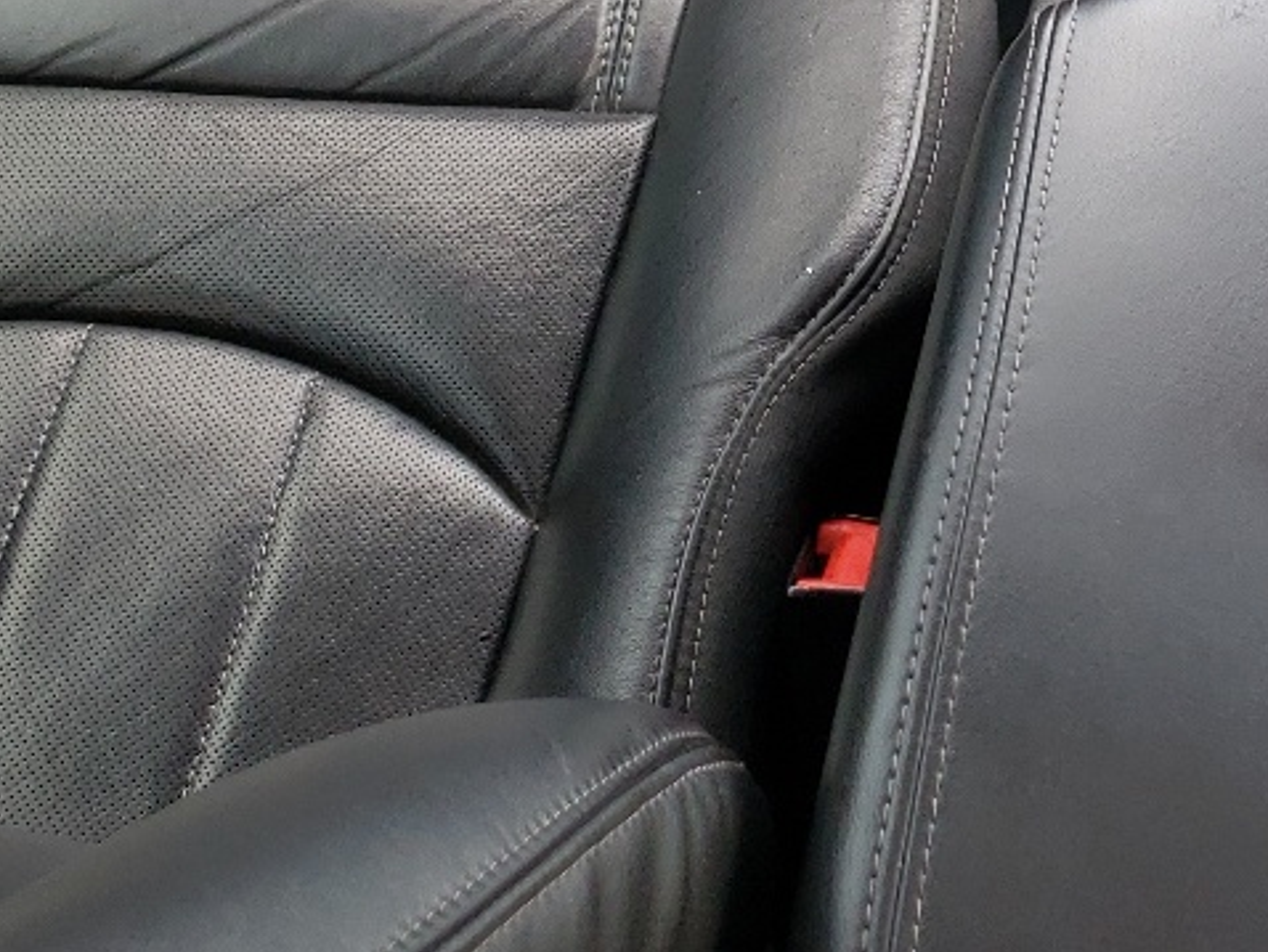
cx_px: 1422
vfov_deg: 15.8
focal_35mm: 87
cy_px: -424
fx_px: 3188
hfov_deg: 21.3
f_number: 1.5
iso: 50
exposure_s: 1/175
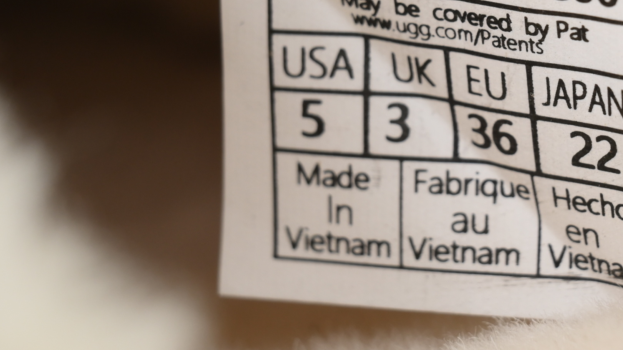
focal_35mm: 320
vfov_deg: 3.8
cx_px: 510
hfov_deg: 6.7
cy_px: 68
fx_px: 5286
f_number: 10
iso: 400
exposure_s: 1/100
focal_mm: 120
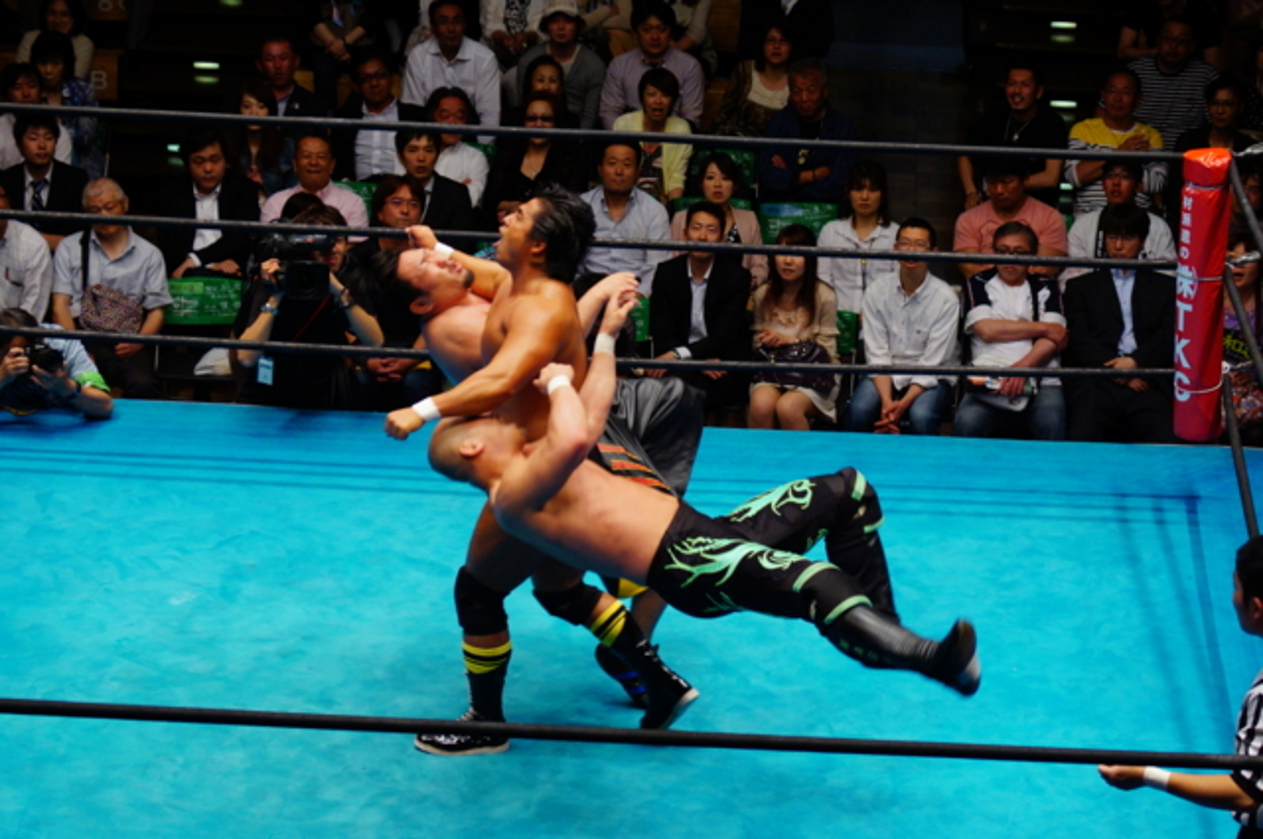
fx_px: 4205
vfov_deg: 11.4
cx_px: 632
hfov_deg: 17.1
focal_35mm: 120
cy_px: 420
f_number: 4.5
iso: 800
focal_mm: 80
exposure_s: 1/250
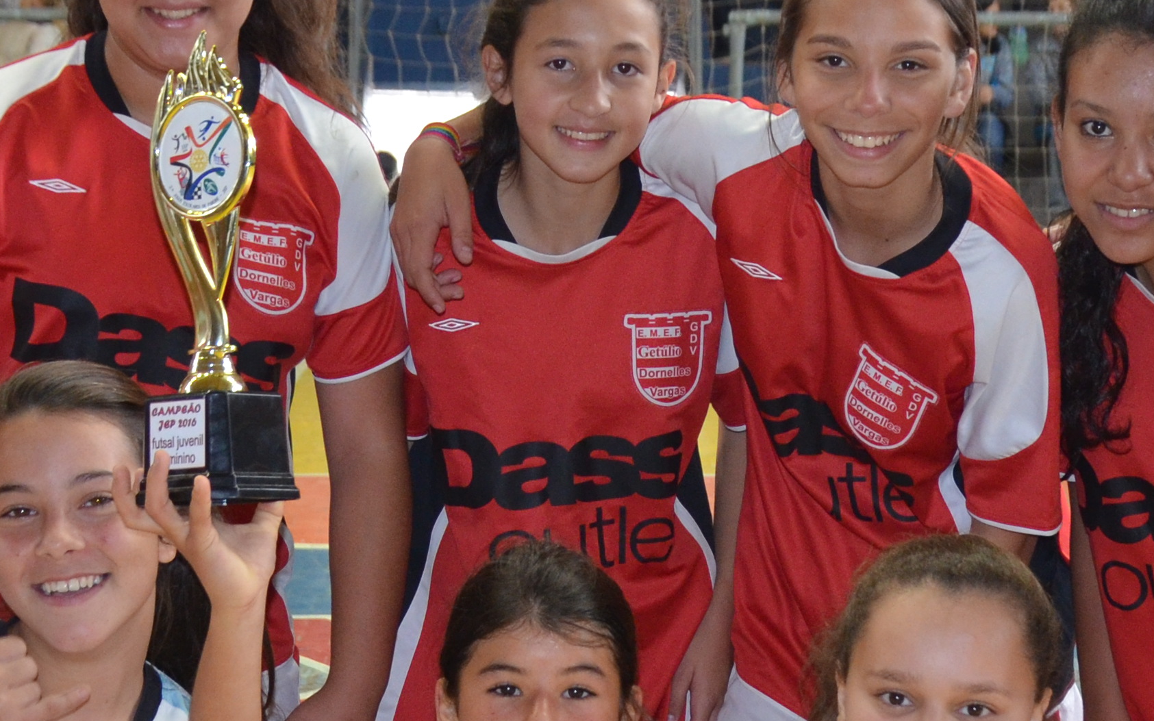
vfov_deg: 11.3
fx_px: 3648
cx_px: 641
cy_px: 570
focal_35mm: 116
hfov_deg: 18.0
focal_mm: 26
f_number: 4
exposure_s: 1/60
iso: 720
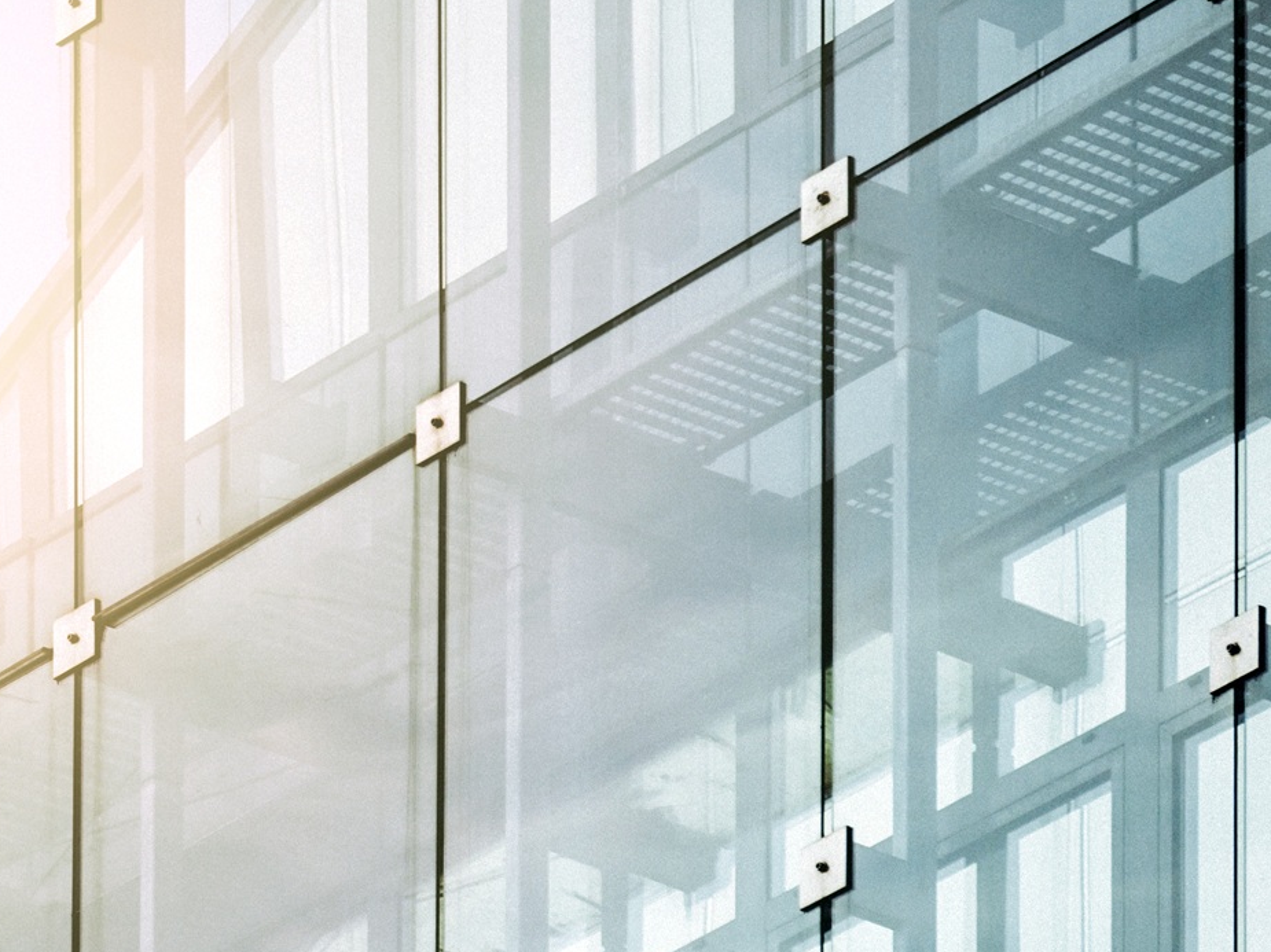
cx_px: -21
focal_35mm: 467
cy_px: 521
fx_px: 17140
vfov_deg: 3.2
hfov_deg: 4.2
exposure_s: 1/250
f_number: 5.6
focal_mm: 156
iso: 125
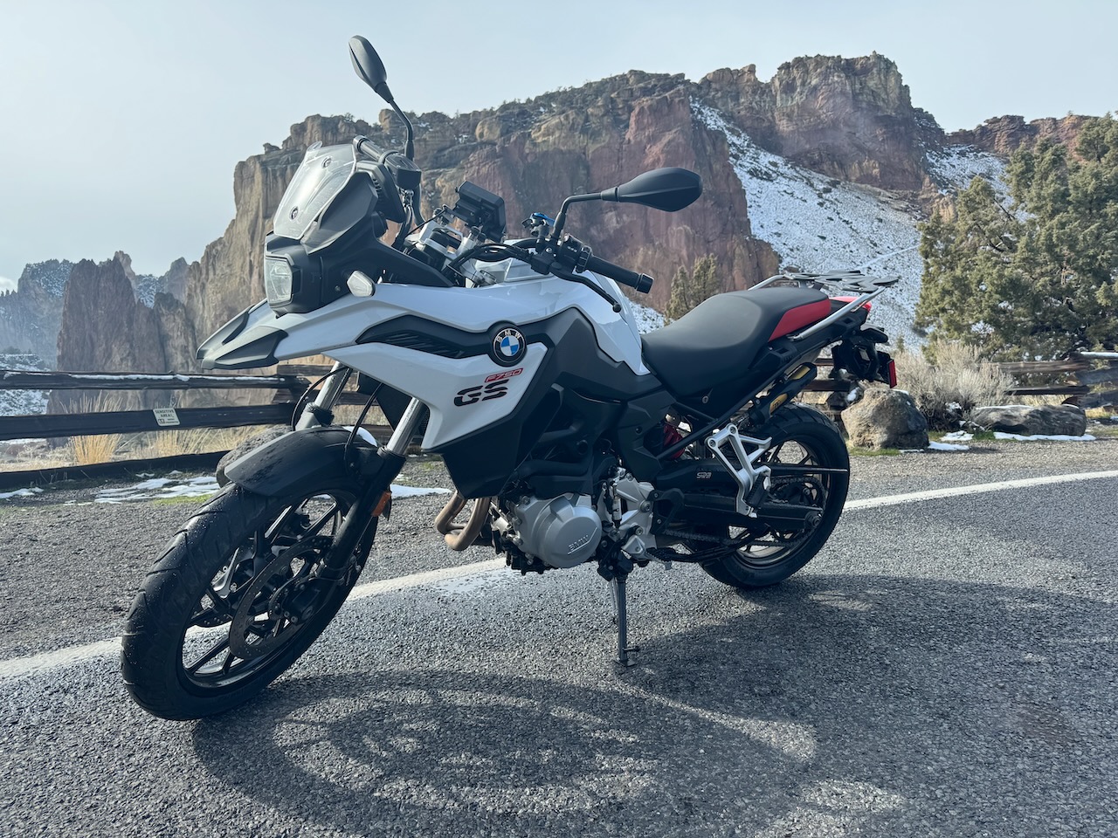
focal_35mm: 24
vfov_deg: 56.8
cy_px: 419
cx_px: 559
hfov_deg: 71.6
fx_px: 775
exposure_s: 1/1923
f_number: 1.78
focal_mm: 6.86
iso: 80
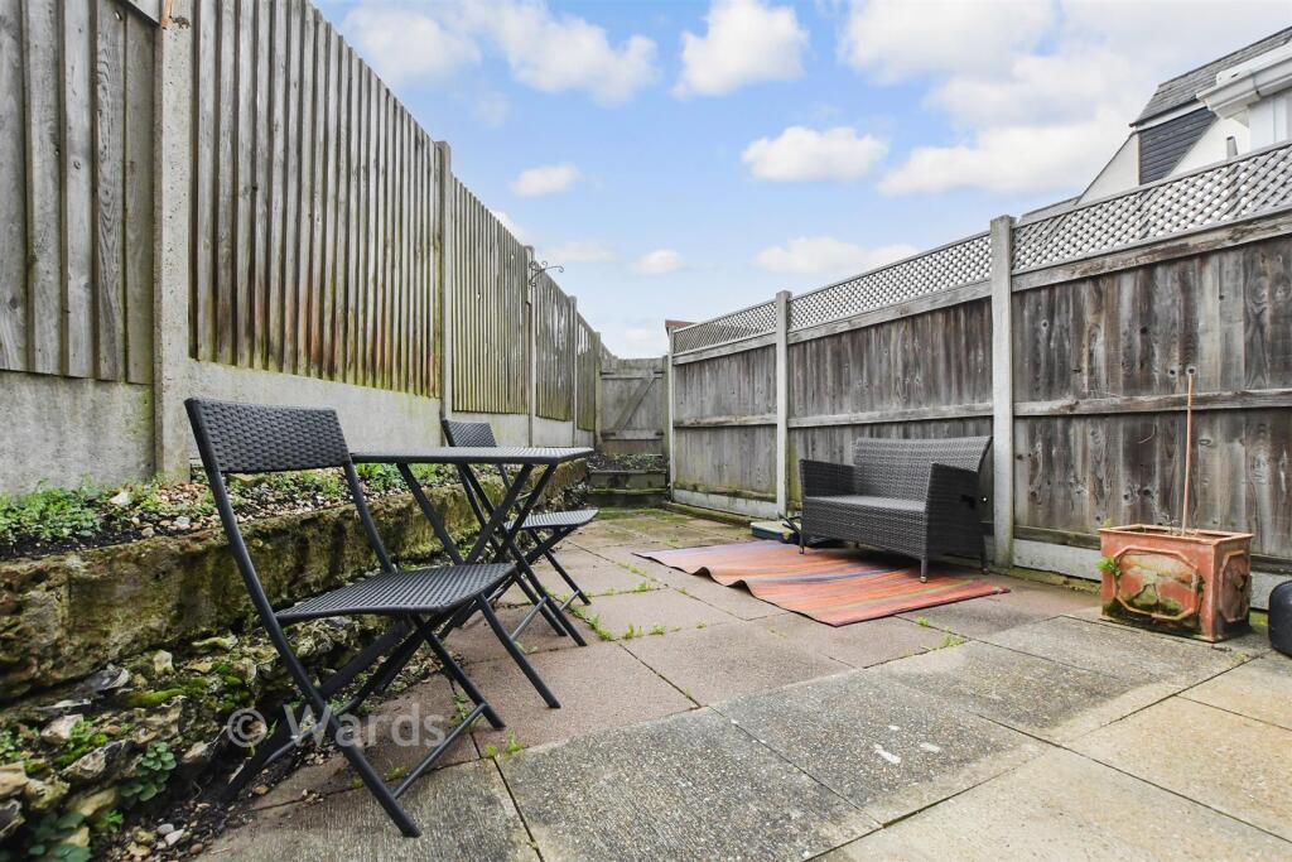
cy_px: 431
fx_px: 538
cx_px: 646
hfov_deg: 100.4
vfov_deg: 77.3
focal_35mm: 15
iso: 1600
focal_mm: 10
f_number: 7.1
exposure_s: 1/800
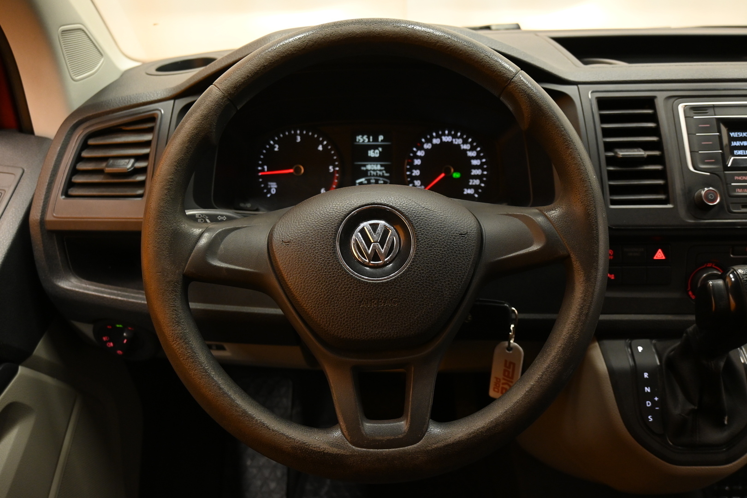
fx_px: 607
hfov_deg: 63.2
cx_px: 374
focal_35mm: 29
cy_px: 249
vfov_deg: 44.6
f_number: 3.8
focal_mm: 19.5
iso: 1000
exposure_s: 1/30
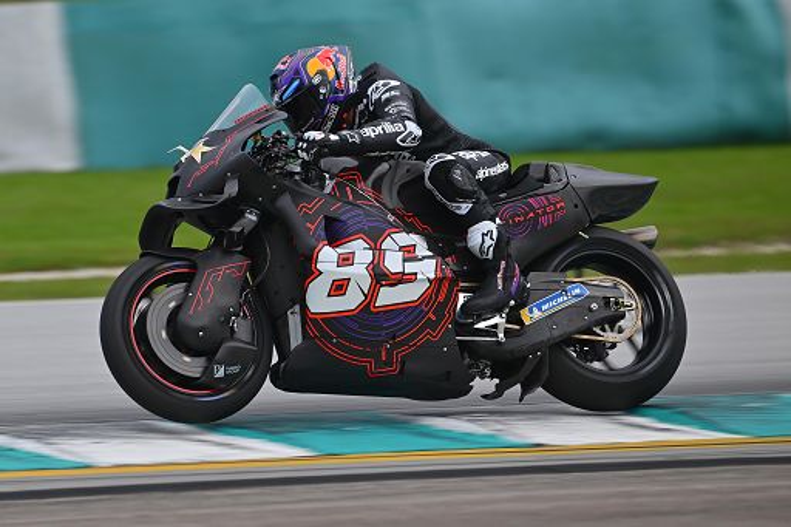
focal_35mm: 400
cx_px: 396
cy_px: 264
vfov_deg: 3.4
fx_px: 8786
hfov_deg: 5.2
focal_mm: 400
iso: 125
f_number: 5.6
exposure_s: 1/800
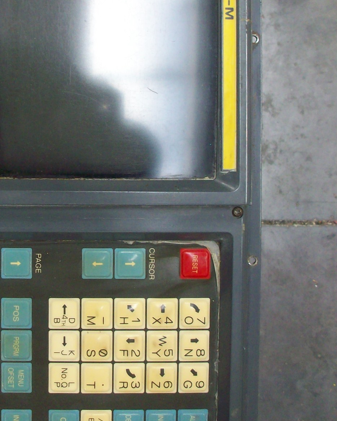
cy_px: 152
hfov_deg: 25.9
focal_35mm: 58
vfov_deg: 32.3
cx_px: 87
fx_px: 723
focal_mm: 5.7
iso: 160
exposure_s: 1/47.9
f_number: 2.8
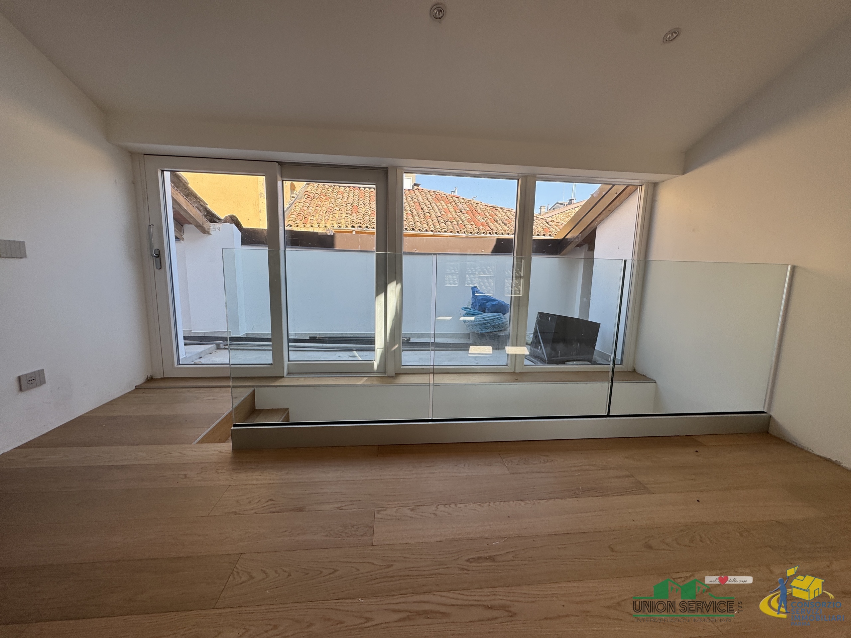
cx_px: 426
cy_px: 319
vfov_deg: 85.7
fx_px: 344
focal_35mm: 14
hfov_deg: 102.1
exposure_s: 1/309
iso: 40
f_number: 2.2
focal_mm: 2.22
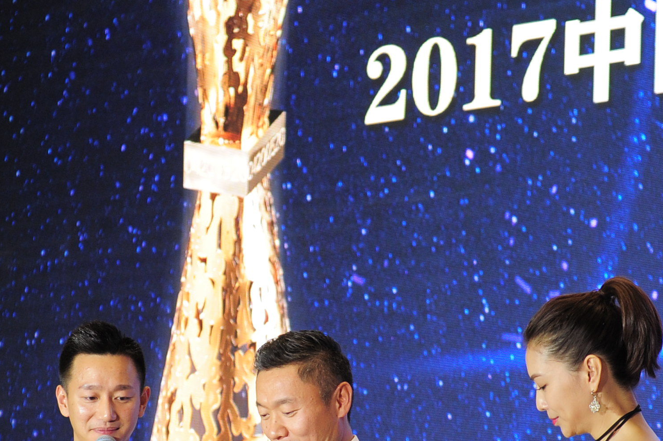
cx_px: 303
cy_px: 473
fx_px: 3680
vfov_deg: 6.8
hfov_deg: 10.3
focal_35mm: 200
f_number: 2.8
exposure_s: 1/125
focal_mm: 70
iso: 800
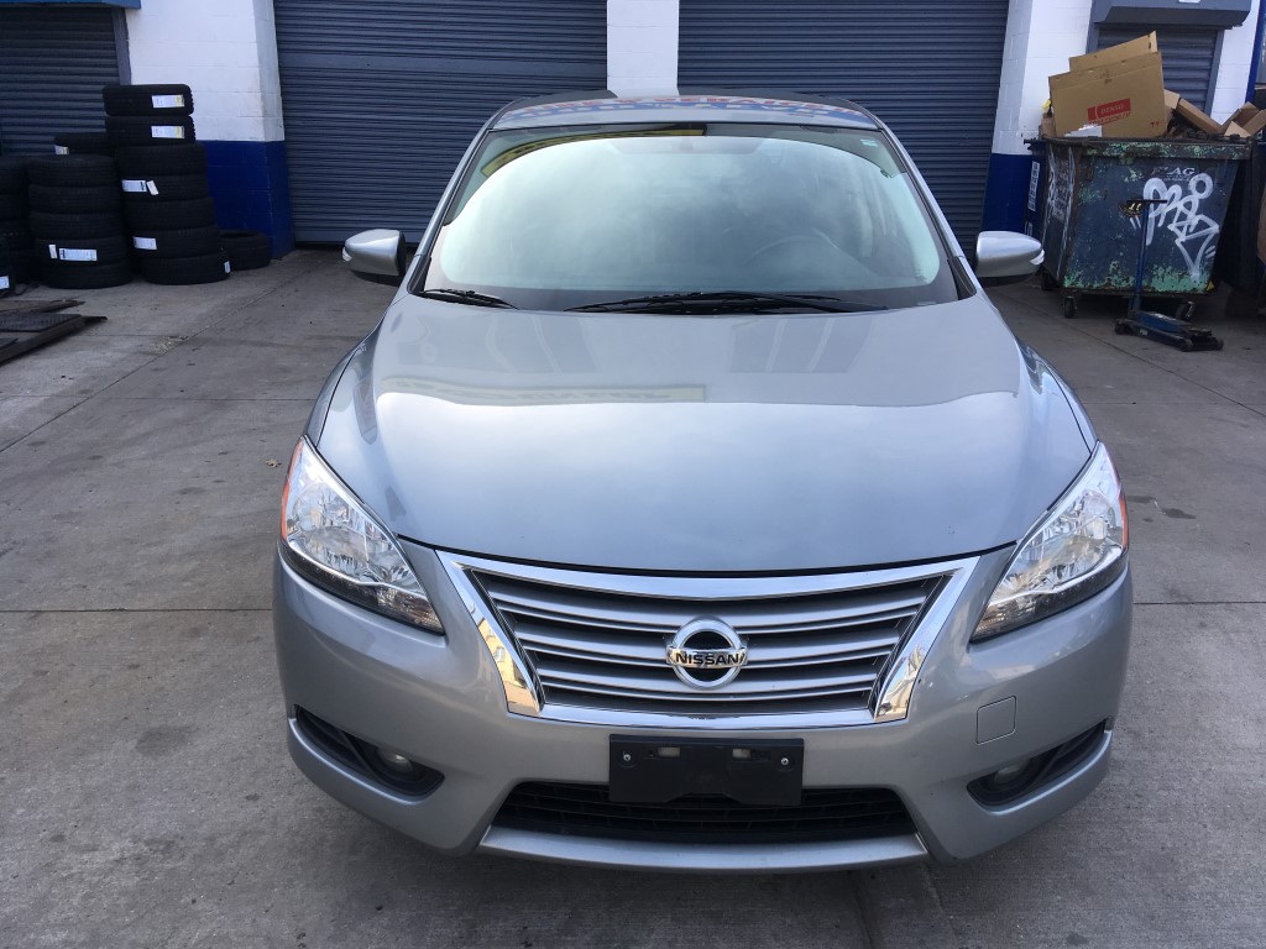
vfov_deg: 48.2
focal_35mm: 29
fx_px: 1061
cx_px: 633
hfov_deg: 61.7
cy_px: 474
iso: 25
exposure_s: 1/509
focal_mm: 4.15
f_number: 2.2
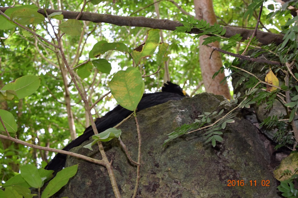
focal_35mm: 46
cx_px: 149
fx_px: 385
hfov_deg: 42.3
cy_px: 99
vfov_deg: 28.9
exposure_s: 1/125
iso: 560
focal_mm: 31
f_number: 5.6
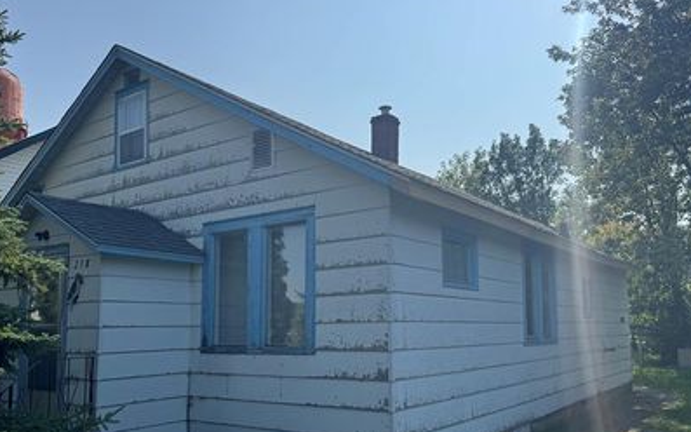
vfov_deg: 39.3
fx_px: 603
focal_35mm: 32
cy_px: 255
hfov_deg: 59.3
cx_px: 287
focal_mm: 6.76
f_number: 1.78
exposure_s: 1/7092
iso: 80
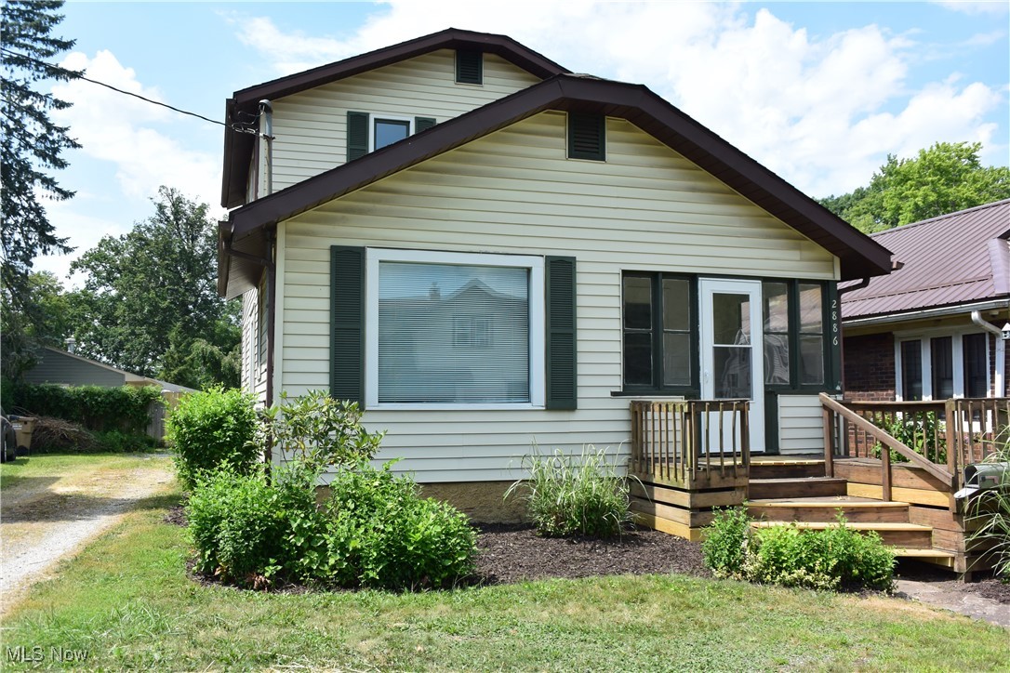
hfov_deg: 60.3
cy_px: 336
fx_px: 870
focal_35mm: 31
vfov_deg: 42.3
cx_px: 505
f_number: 4.5
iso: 160
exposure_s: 1/500
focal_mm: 11.8
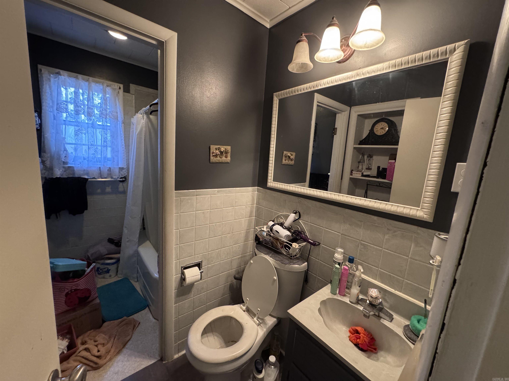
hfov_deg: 102.1
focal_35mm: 14
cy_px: 190
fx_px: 206
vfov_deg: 85.7
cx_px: 254
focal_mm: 2.22
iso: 1000
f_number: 2.2
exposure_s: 1/60
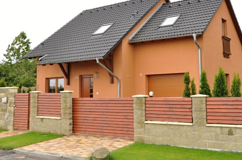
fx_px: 316
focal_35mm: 47
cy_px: 60
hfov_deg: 41.9
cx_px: 138
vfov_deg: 28.5
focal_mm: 24
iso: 400
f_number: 8
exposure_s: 1/160
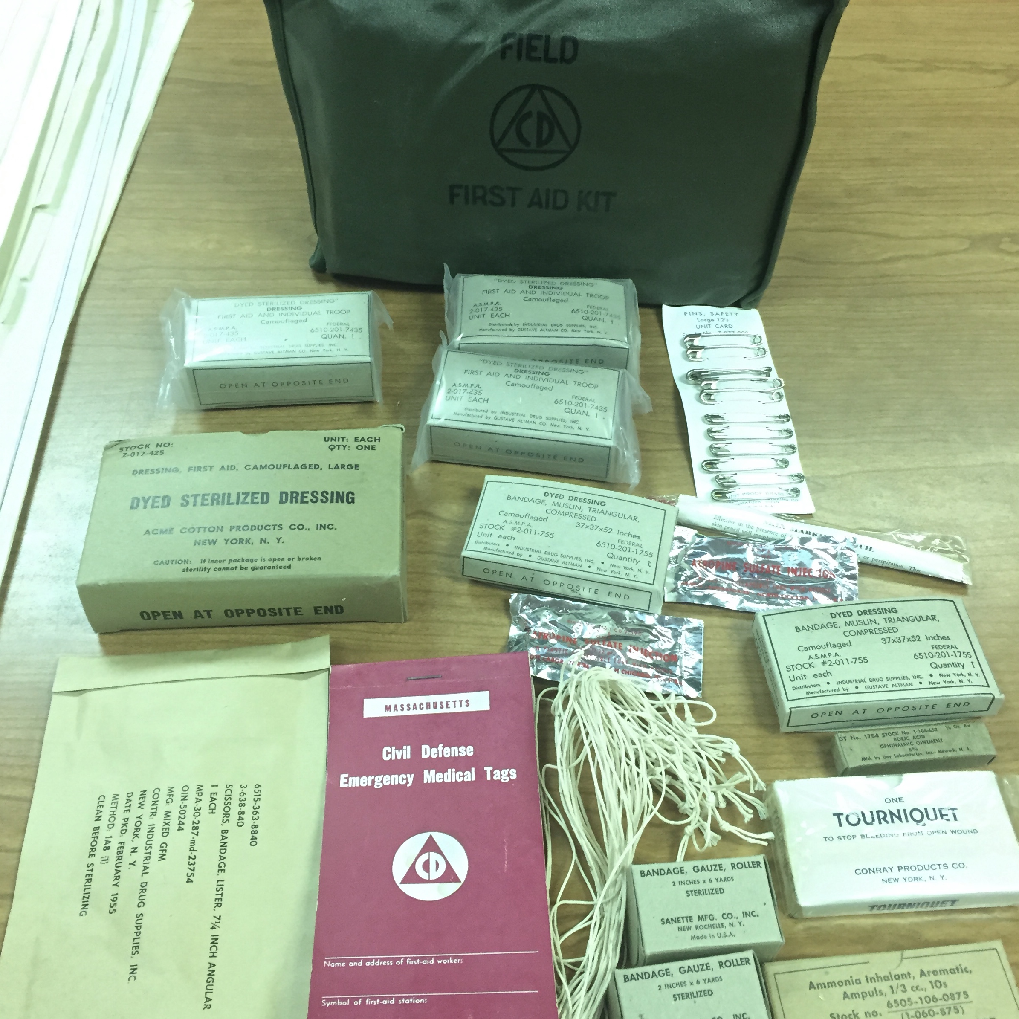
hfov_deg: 47.2
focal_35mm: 35
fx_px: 1166
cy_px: 491
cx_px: 520
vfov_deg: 47.2
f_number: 2.2
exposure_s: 1/30
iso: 160
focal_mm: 4.15
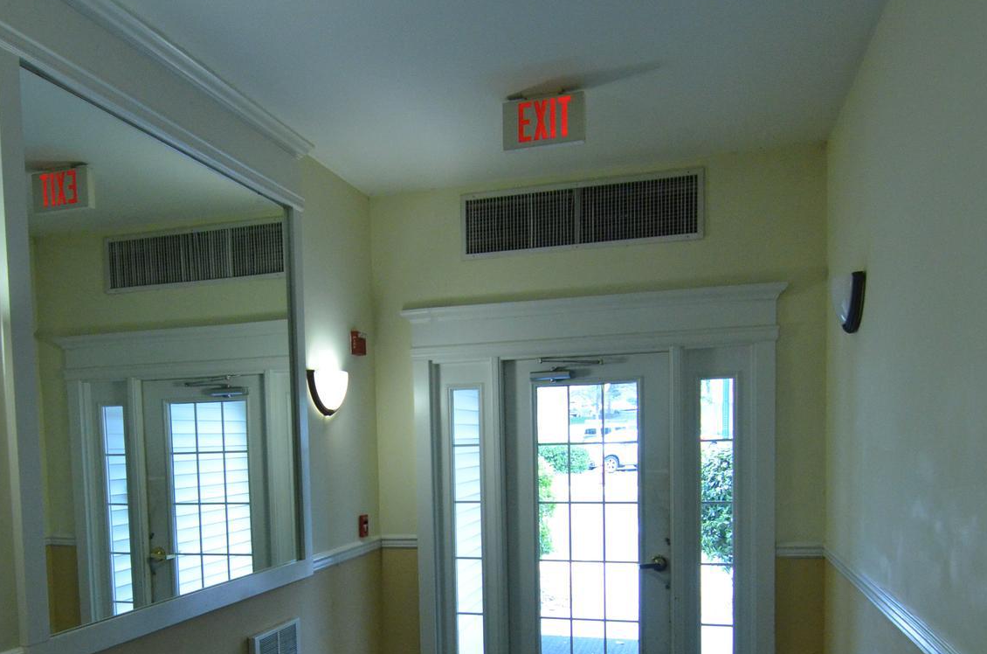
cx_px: 431
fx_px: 818
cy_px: 495
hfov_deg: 62.0
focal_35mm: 30
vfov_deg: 42.1
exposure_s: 1/100
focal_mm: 11
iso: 2000
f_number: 3.5
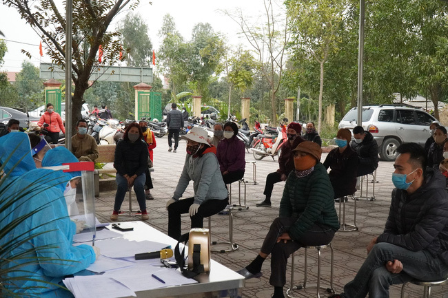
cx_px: 224
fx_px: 523
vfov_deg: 31.9
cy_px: 149
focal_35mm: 42
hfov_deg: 46.4
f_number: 8
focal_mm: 28
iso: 5000
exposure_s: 1/2000
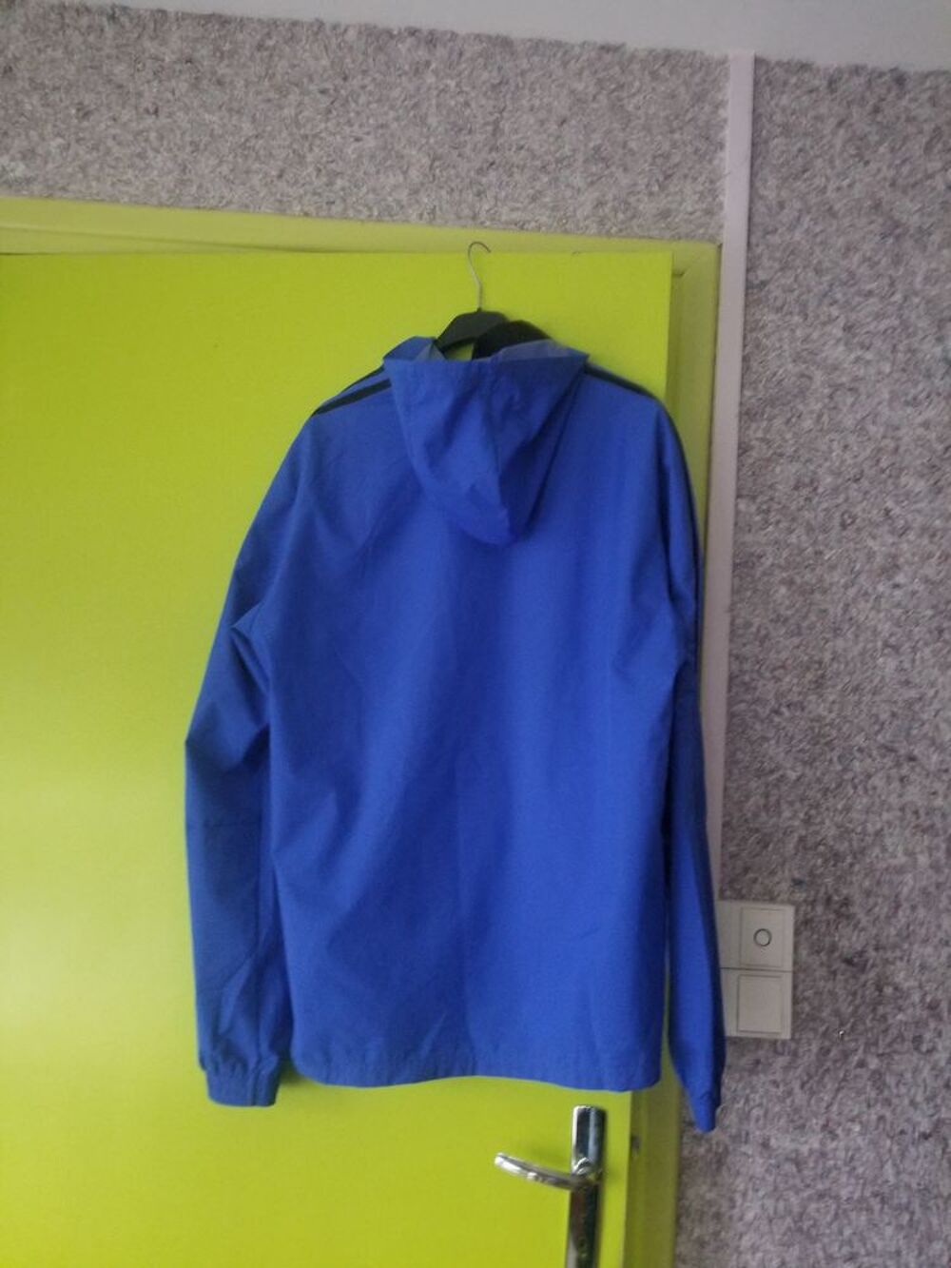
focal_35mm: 26
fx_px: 952
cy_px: 634
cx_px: 476
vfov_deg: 67.3
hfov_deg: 53.1
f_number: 1.7
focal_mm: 4.25
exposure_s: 1/10
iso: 400
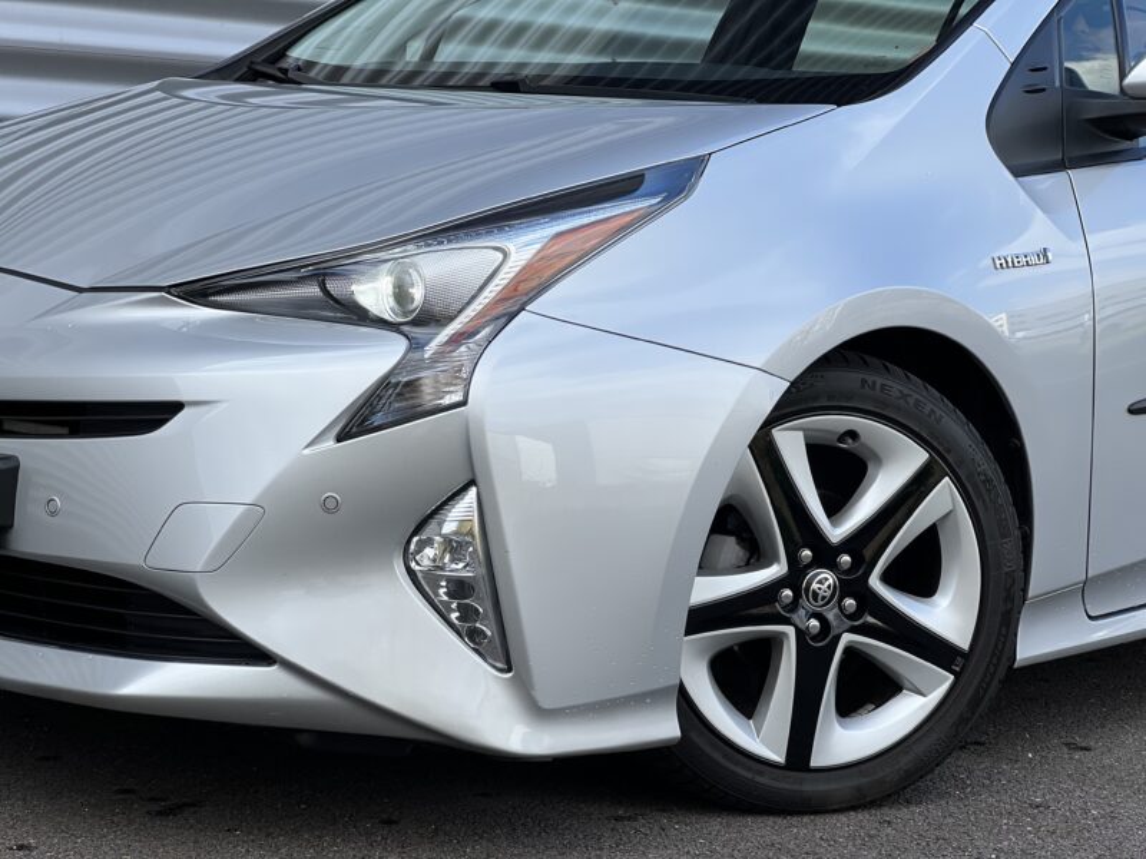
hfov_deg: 25.3
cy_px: 430
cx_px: 573
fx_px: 2549
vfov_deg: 19.1
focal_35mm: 77
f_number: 2.8
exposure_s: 1/290
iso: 25
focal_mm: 9
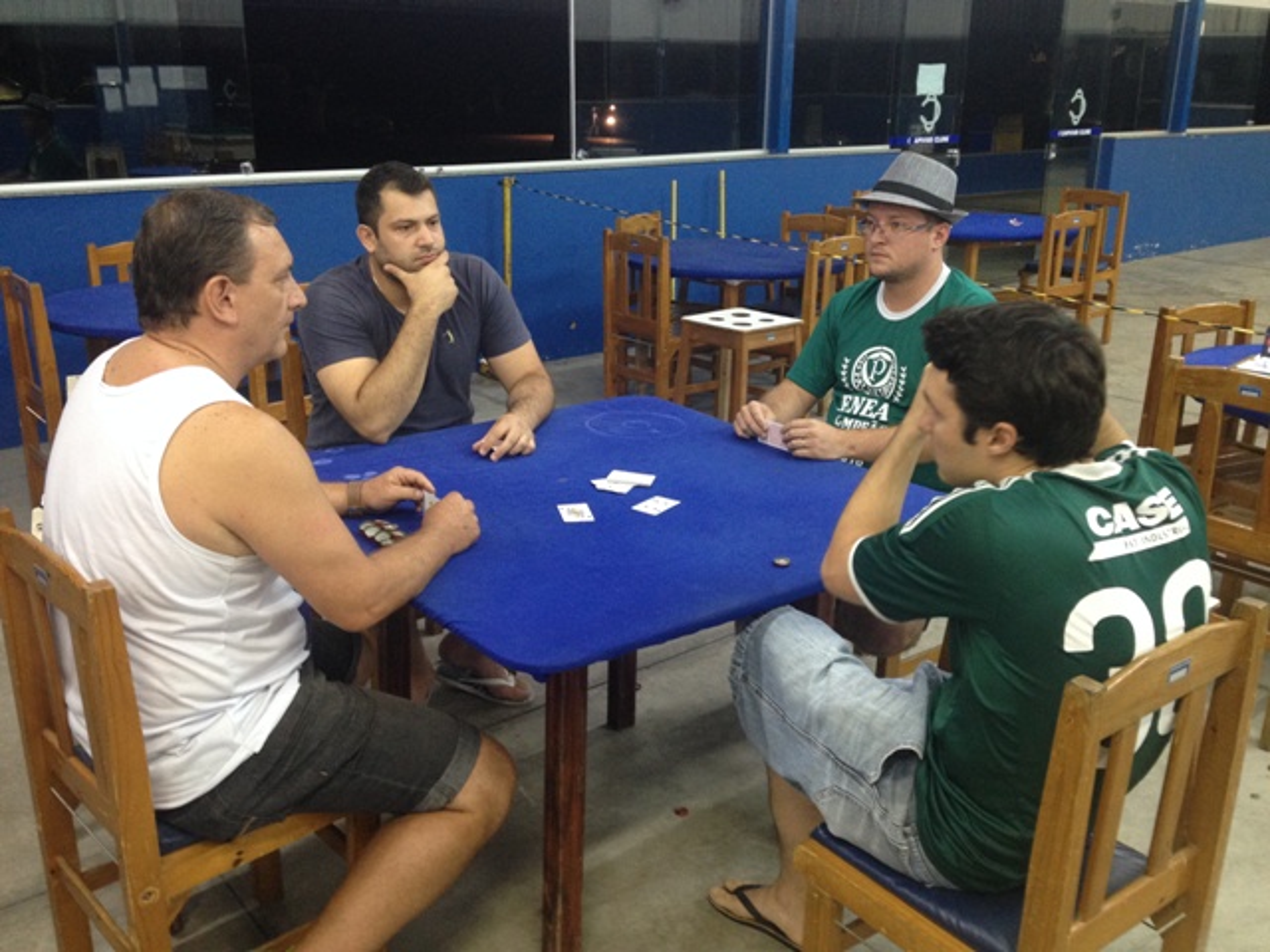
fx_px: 1284
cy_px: 476
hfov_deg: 52.6
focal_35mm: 35
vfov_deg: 40.7
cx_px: 635
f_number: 2.4
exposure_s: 1/20
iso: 160
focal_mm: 4.28
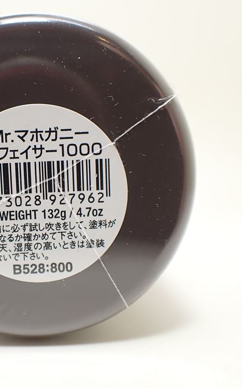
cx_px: 41
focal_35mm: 43
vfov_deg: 46.2
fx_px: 454
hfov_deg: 29.0
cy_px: 194
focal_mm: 5.4
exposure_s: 1/125
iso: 100
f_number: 2.3
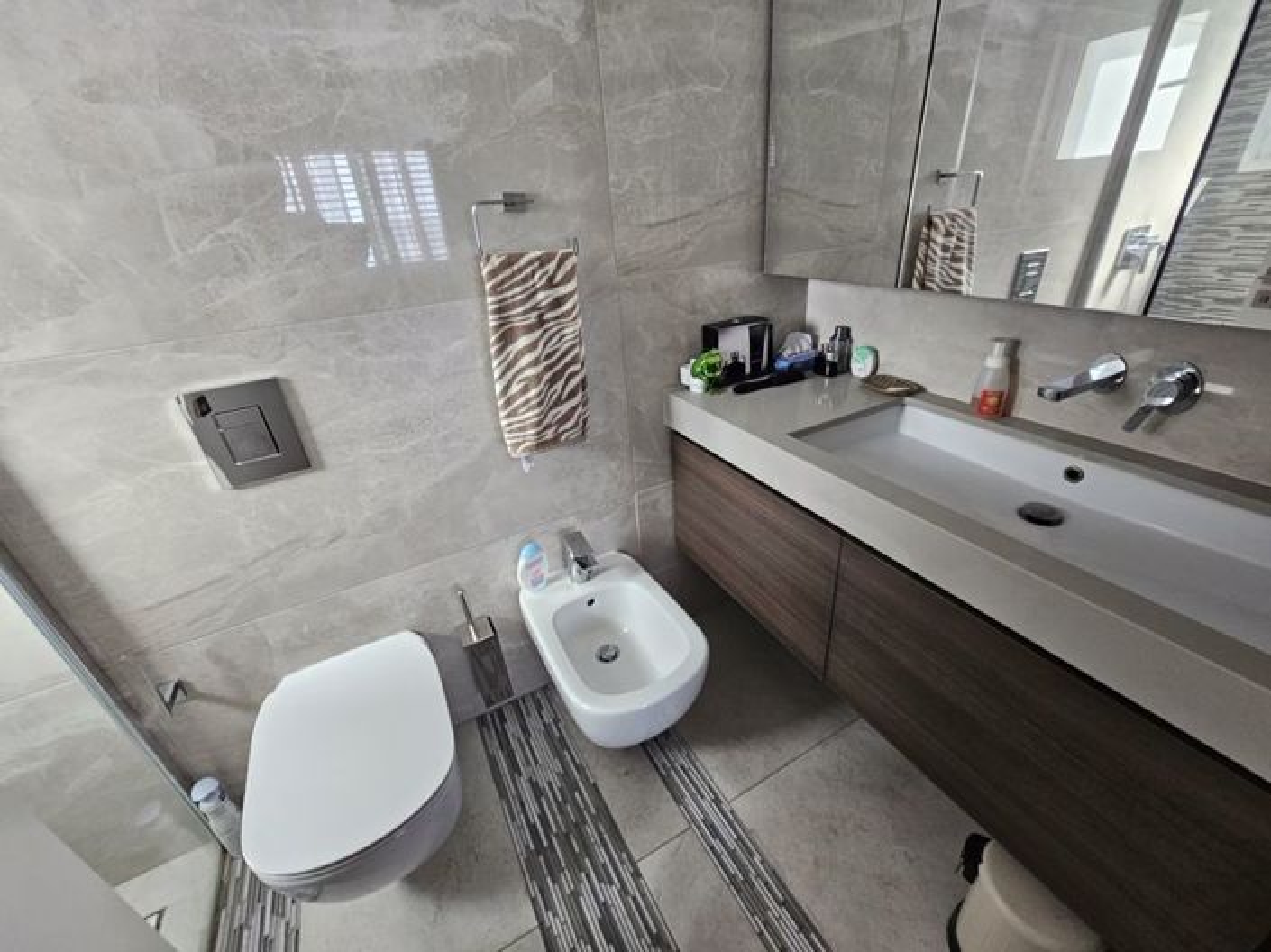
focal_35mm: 13
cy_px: 476
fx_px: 477
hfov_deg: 106.2
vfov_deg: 89.9
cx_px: 636
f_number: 2.2
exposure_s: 1/77
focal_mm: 2.2
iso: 200
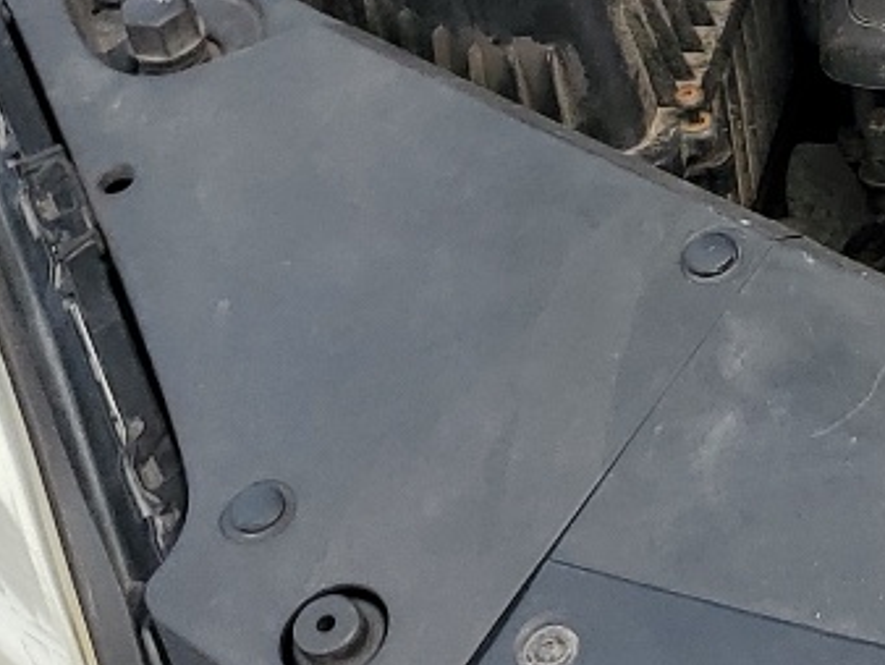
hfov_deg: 13.9
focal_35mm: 123
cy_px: 84
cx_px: 1673
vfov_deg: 12.0
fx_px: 3147
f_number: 1.5
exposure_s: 1/1250
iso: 50
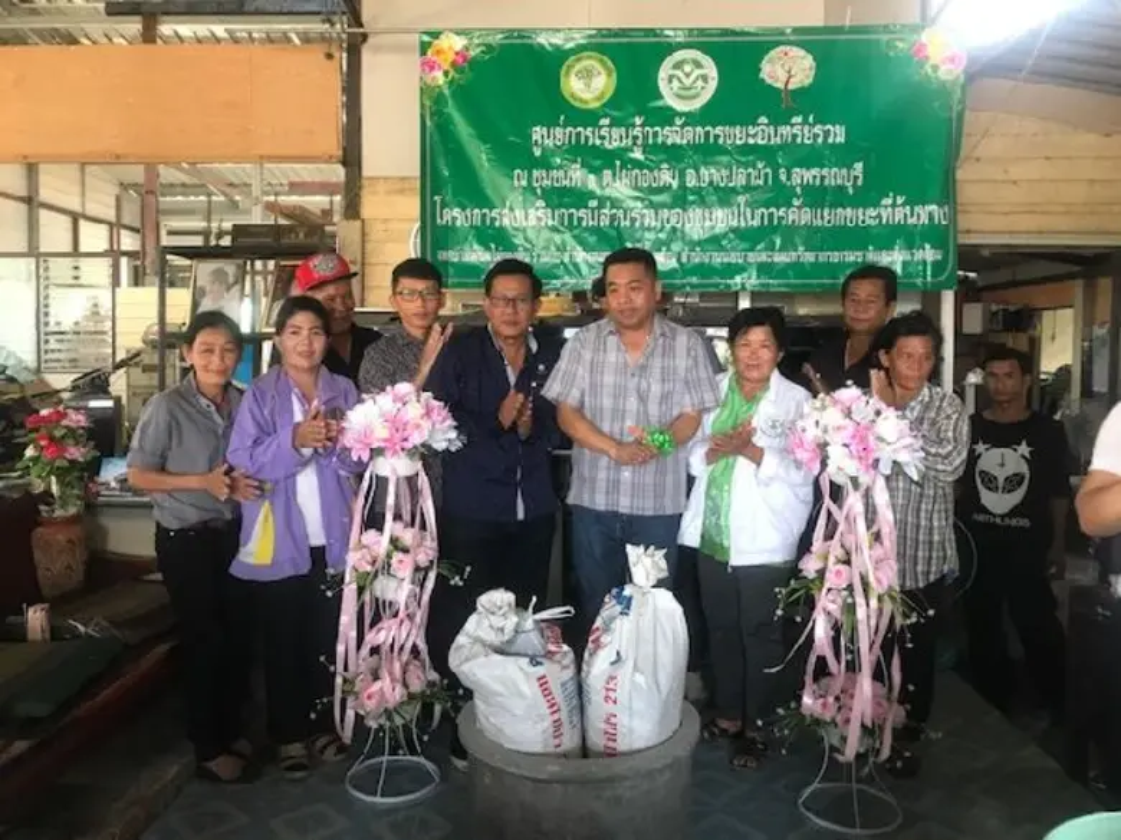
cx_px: 560
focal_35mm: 28
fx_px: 907
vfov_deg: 49.7
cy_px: 420
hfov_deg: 63.4
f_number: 1.8
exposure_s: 1/21
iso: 40
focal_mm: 3.99
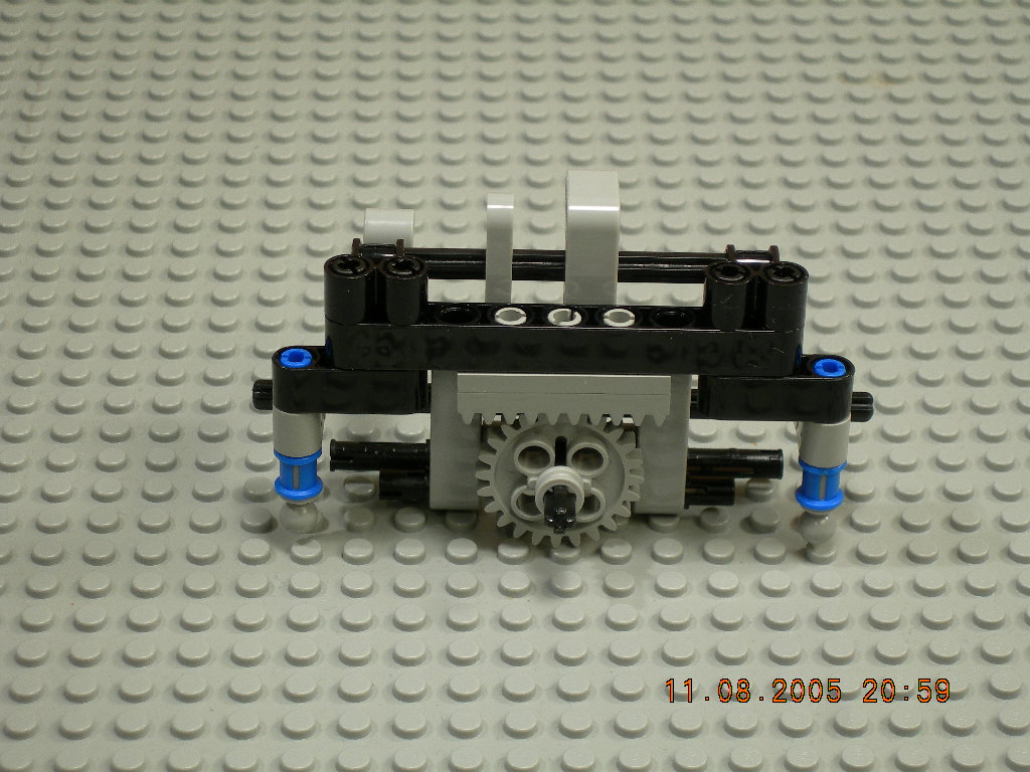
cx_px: 515
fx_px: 3392
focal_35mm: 114
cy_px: 386
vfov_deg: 13.0
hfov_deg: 17.3
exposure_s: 1/8.5
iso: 50
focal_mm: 23.4
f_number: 4.9
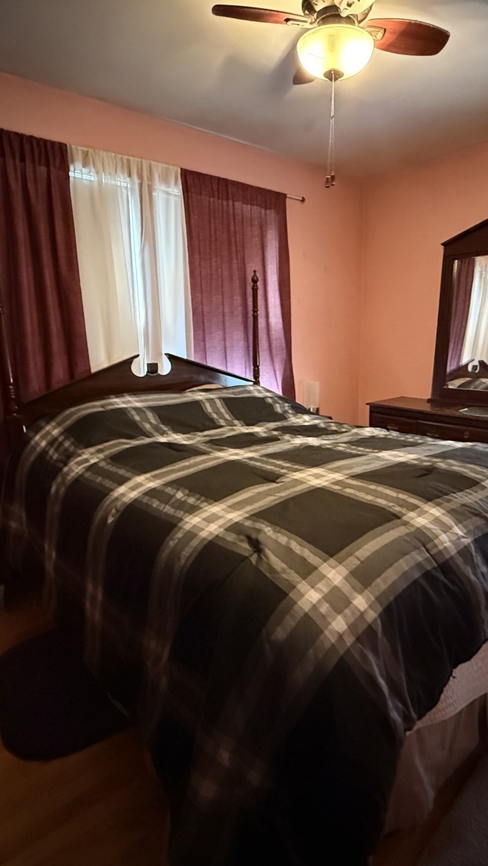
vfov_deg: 83.8
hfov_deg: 53.4
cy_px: 440
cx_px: 278
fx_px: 483
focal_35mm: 21
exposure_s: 1/40
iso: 1600
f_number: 2.2
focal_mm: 2.22
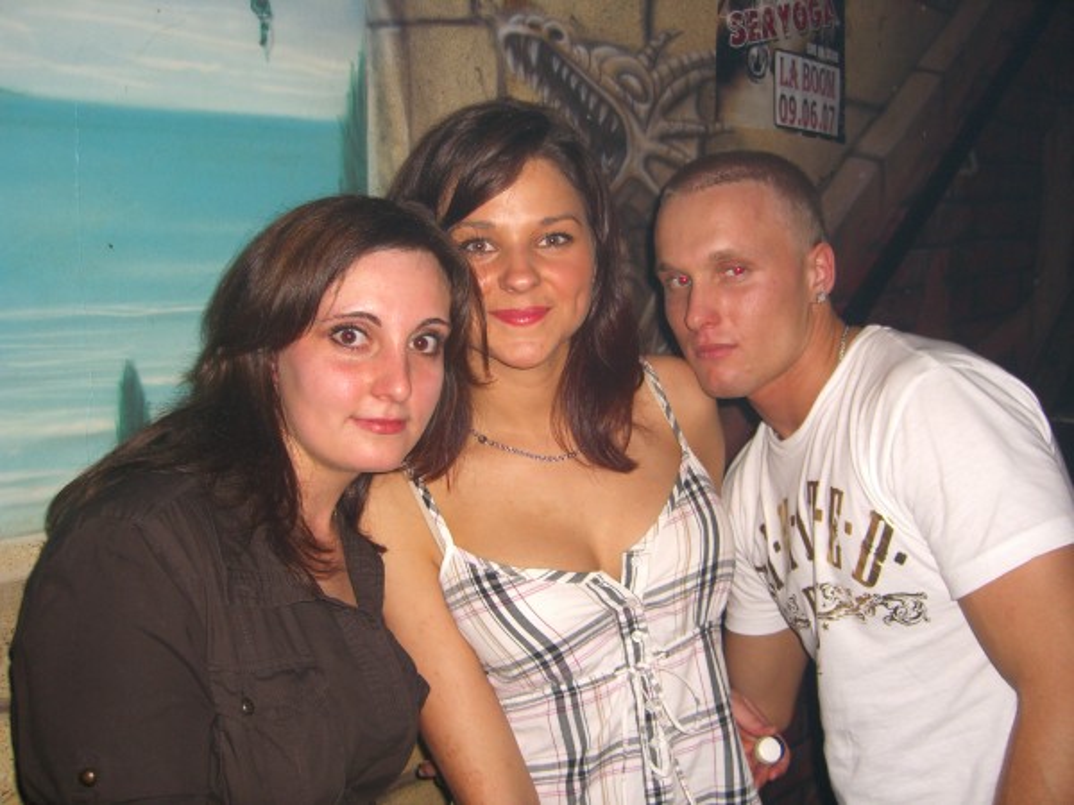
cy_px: 402
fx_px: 1179
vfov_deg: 37.7
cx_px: 537
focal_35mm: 38
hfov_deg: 49.0
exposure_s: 1/60
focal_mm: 7.9
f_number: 2.8
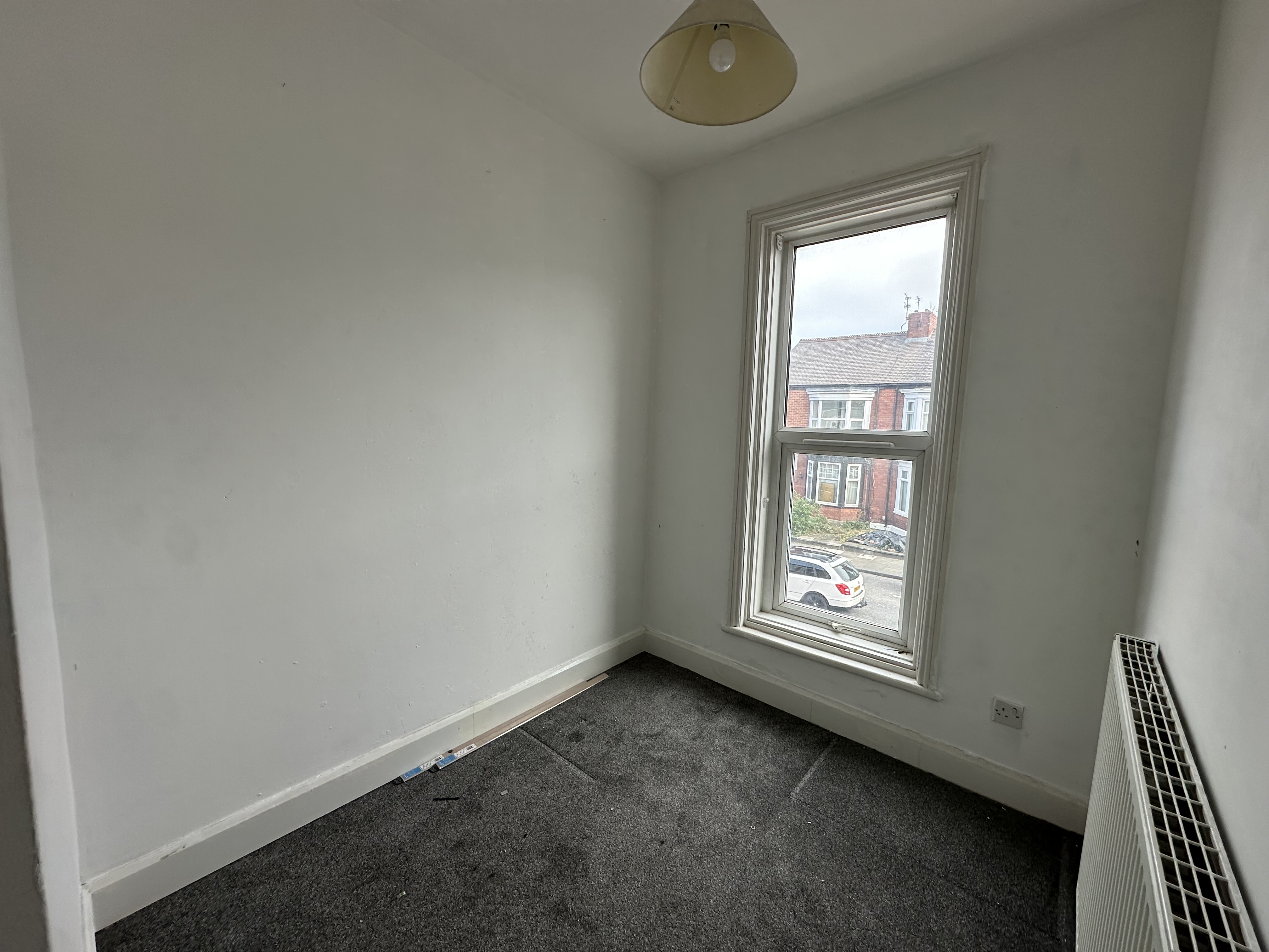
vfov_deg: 85.7
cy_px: 476
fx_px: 513
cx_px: 634
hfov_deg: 102.1
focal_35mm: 14
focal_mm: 2.22
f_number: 2.2
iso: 40
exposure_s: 1/153
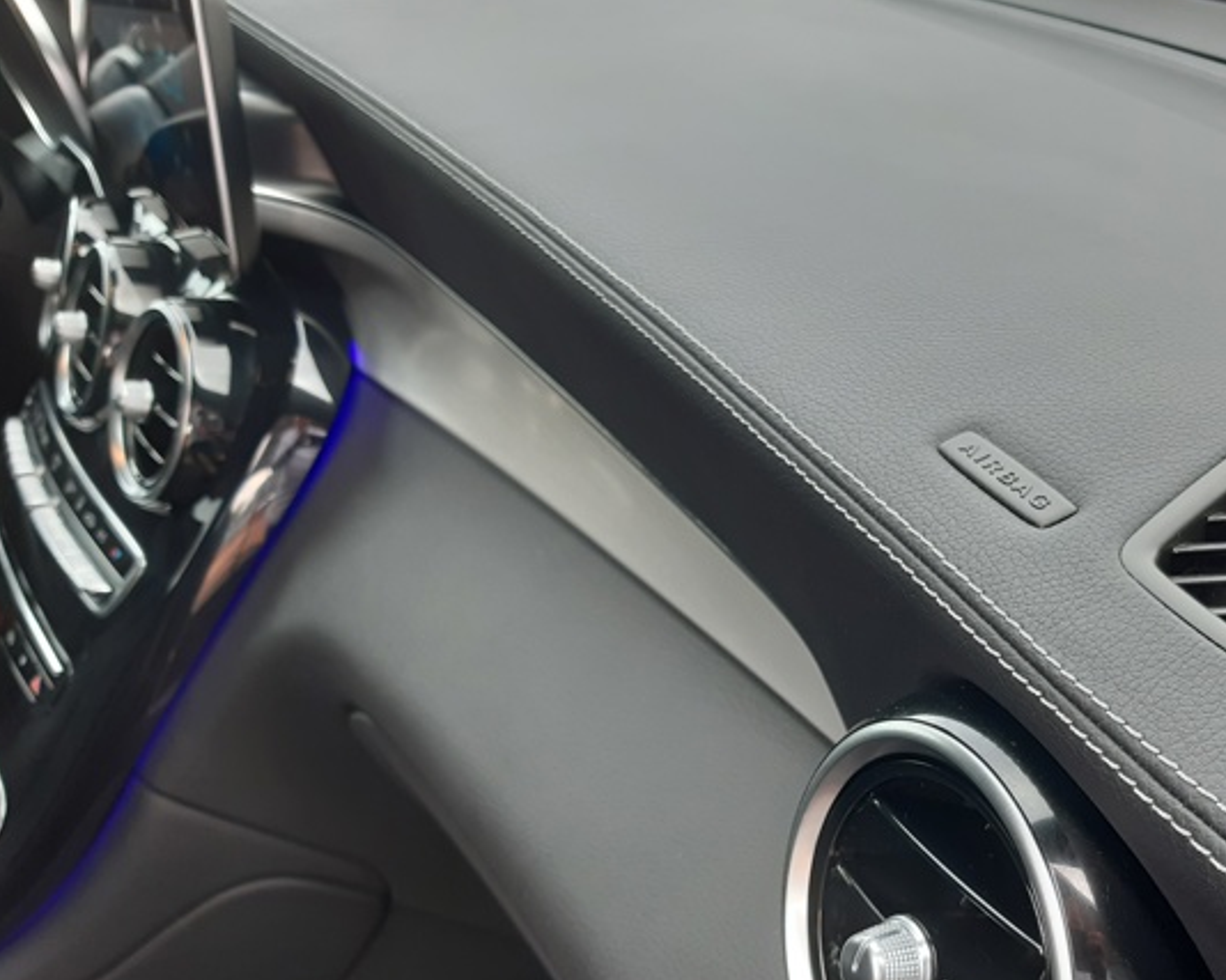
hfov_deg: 46.8
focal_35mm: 38
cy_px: 666
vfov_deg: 38.6
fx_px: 1379
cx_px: 866
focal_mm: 3.92
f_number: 1.7
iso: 50
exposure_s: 1/100
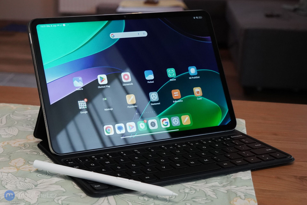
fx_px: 375
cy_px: 102
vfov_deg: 30.5
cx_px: 154
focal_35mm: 44
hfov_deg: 44.5
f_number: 8
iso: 6400
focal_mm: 44
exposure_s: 1/160
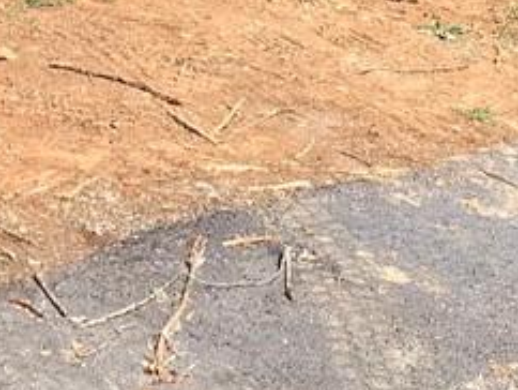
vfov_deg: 12.5
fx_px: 1648
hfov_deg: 17.7
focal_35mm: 110
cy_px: -285
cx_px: 109
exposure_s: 1/1634
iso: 25
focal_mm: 4.25
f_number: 1.8
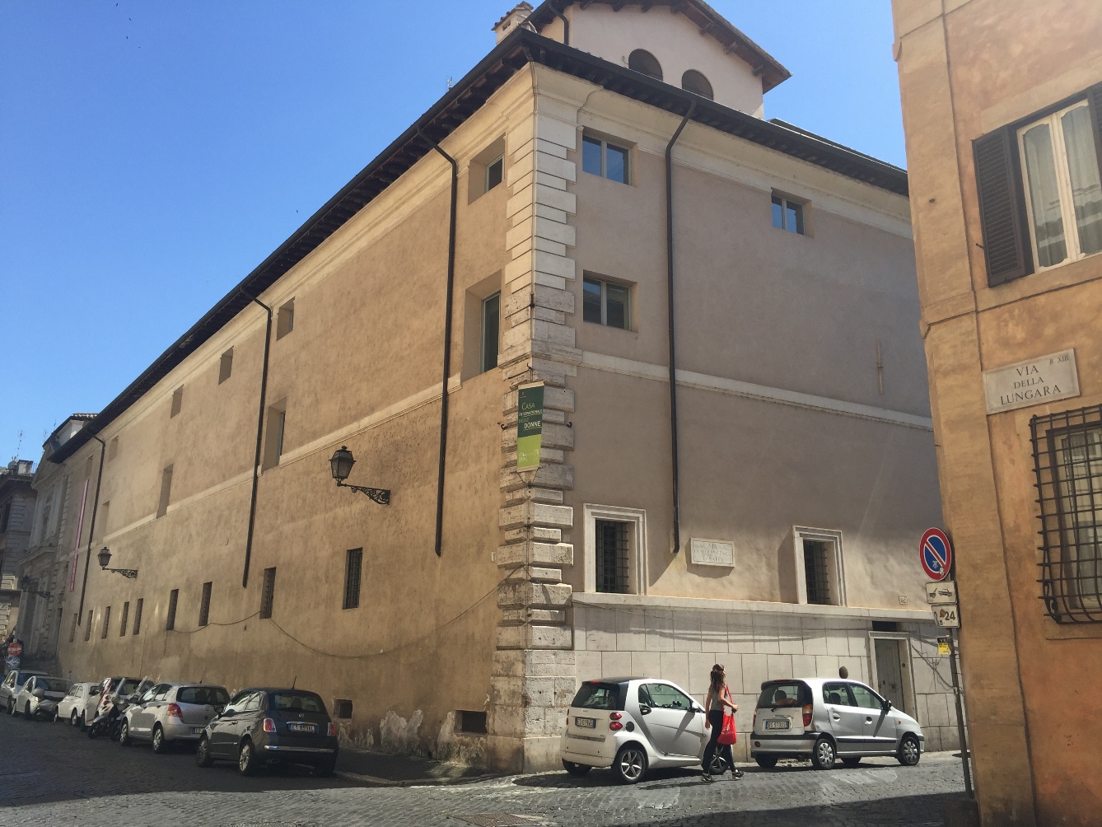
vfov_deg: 48.2
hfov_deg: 61.7
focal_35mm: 29
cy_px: 414
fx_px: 923
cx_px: 551
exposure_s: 1/1582
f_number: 2.2
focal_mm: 4.15
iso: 32
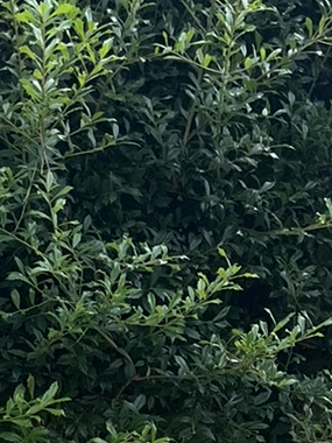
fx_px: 1790
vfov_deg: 12.3
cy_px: 908
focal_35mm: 140
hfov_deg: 10.2
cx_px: -185
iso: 50
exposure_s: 1/1036
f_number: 1.6
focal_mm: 5.1
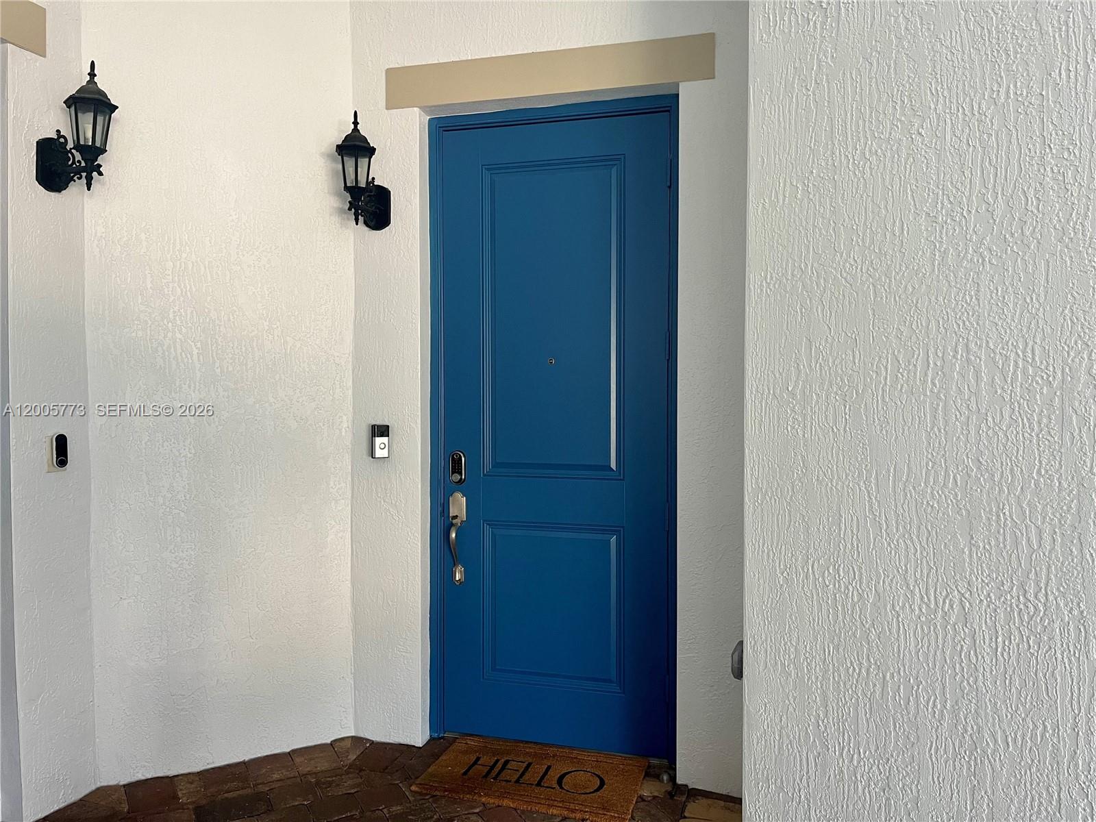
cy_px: 411
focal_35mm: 26
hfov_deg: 67.3
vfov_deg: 53.1
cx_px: 548
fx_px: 823
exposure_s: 1/65
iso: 125
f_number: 1.6
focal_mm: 5.1
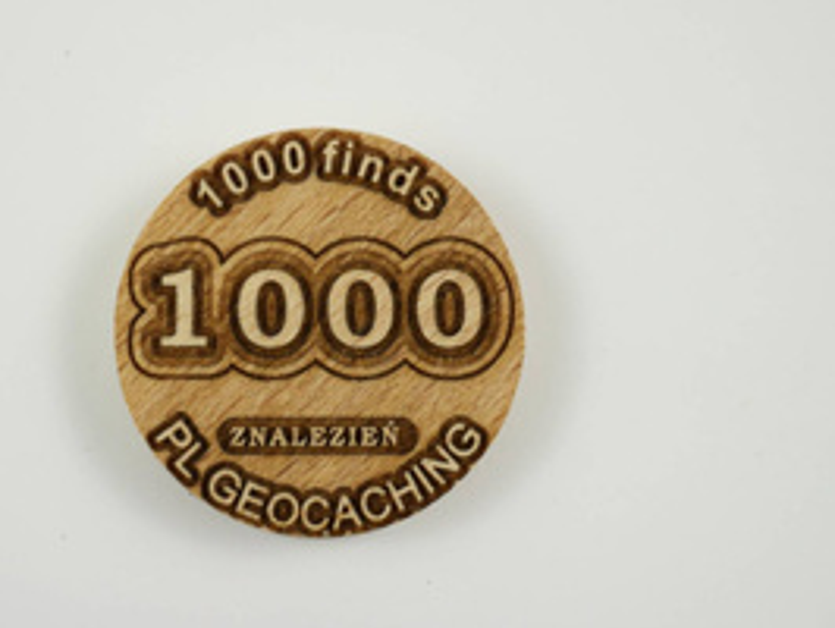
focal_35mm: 79
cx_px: 323
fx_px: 1907
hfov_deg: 24.6
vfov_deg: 18.7
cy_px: 338
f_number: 10
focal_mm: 30
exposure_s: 1/15
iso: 200
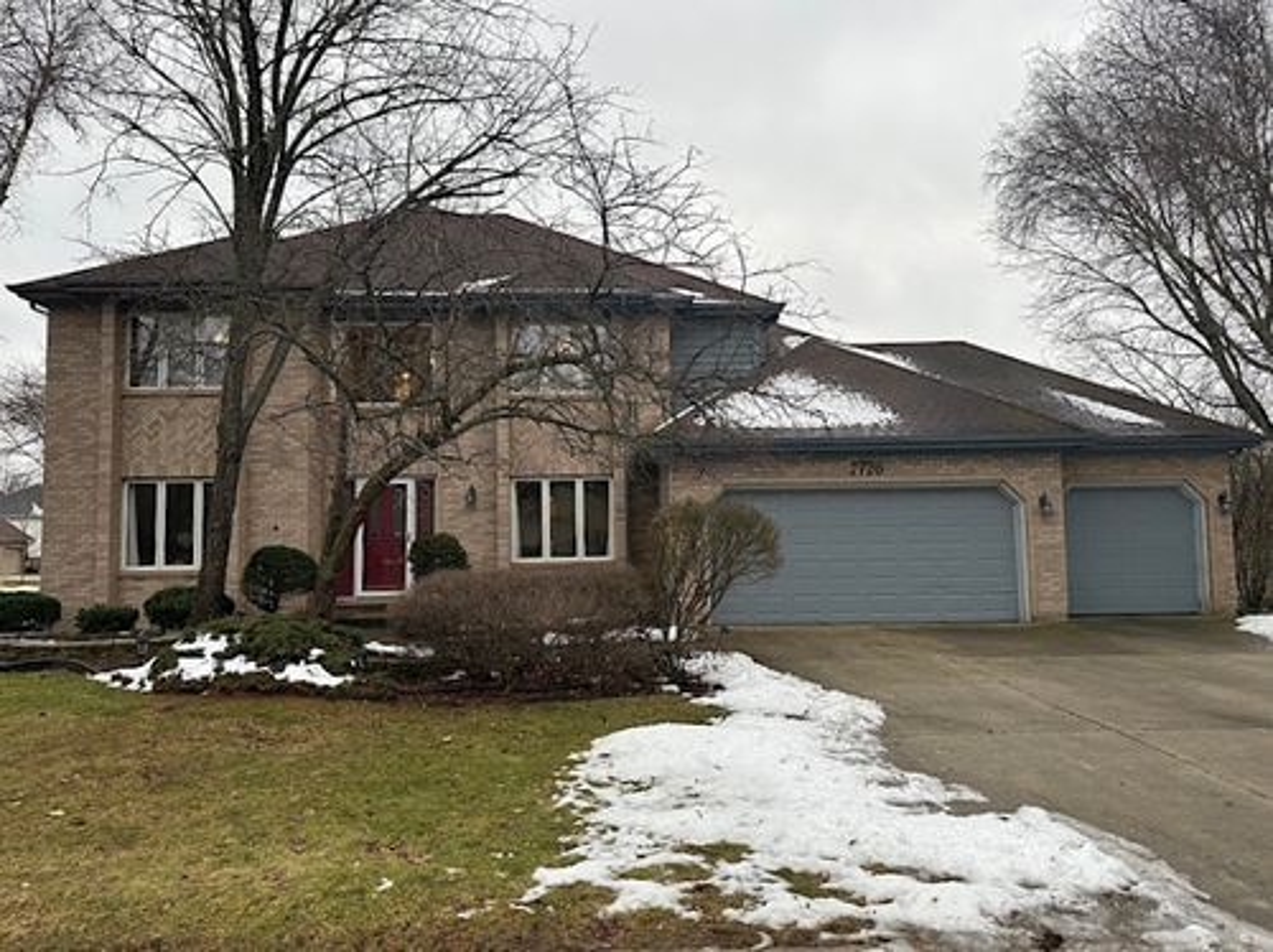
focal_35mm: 24
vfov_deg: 56.7
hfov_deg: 71.6
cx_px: 636
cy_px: 476
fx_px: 882
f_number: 1.78
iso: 80
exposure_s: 1/521
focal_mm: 6.86
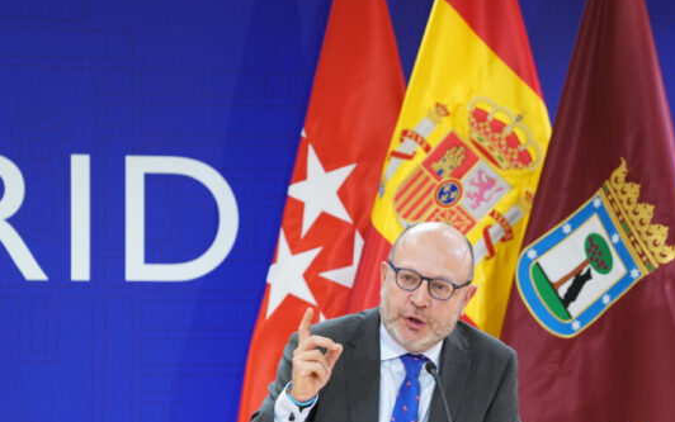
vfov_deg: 4.5
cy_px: 319
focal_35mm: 294
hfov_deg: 7.1
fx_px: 5411
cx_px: 386
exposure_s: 1/250
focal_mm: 200
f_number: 4
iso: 3200
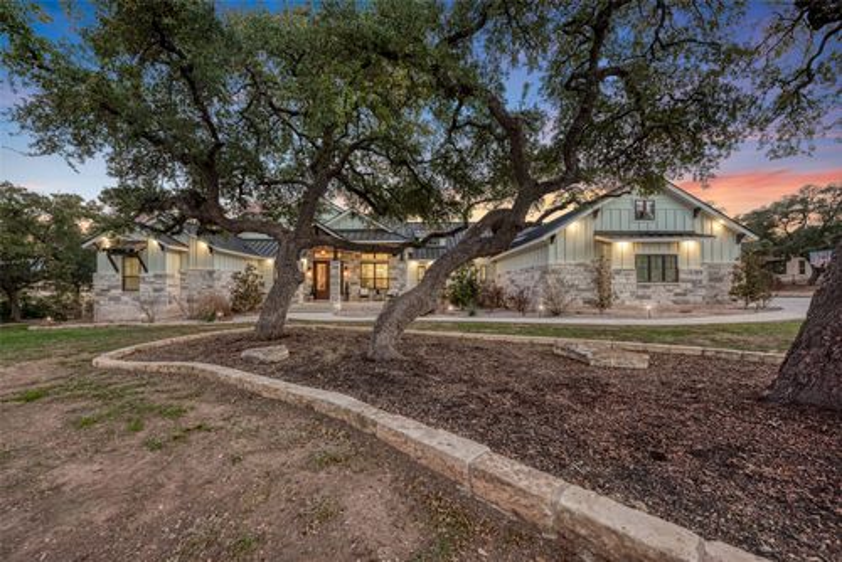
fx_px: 304
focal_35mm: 13
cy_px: 281
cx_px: 421
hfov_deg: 108.3
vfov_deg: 85.5
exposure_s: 1/6
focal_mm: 13
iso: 200
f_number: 7.1
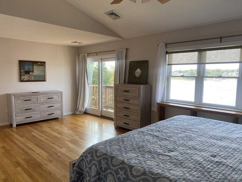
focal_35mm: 26
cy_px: 91
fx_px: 182
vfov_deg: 53.1
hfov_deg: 67.3
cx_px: 121
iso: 64
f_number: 1.8
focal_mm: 4.25
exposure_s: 1/122
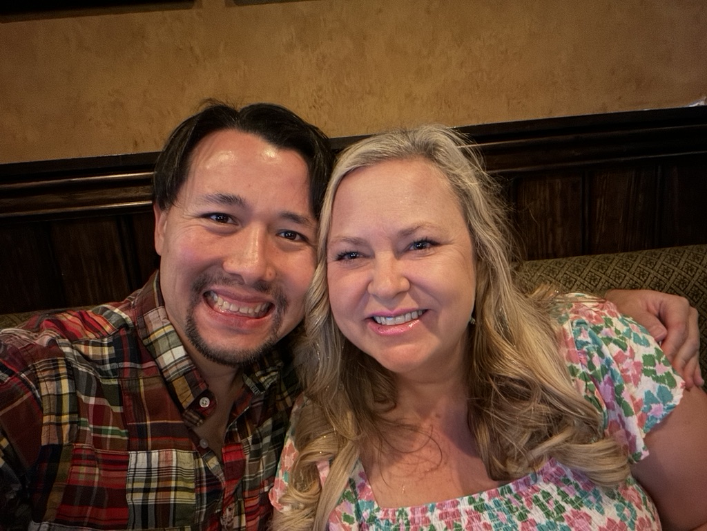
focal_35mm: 23
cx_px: 354
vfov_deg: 58.9
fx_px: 470
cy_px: 266
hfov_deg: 73.9
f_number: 1.9
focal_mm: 2.69
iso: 1000
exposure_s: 1/8
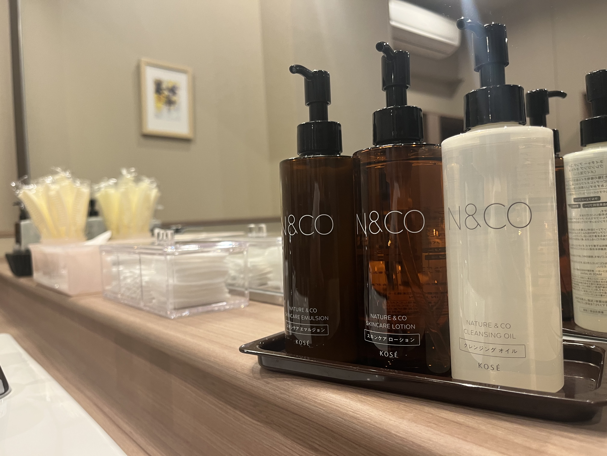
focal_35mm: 26
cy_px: 228
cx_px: 304
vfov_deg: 53.1
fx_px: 456
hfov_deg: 67.3
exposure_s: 1/60
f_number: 1.6
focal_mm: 5.1
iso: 125
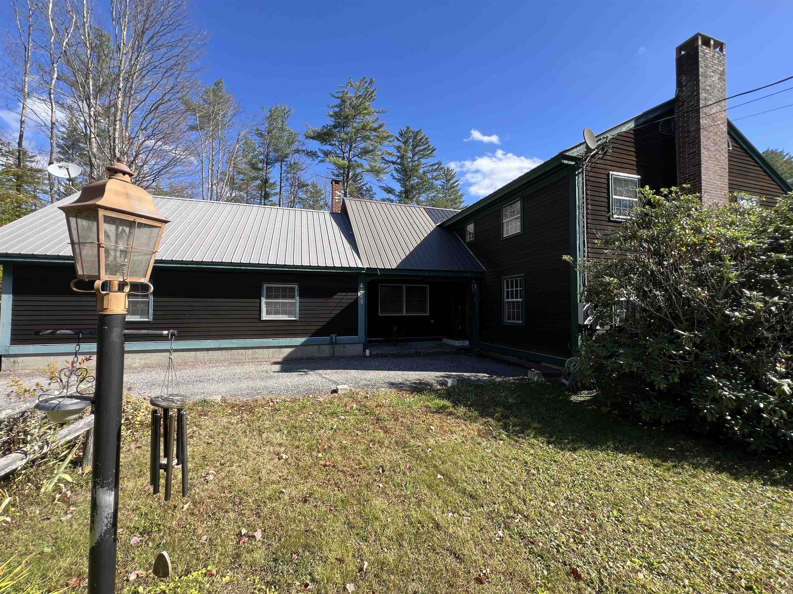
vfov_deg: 89.9
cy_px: 297
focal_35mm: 13
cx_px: 396
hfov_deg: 106.2
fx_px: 298
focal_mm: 1.57
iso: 32
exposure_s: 1/567
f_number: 1.8
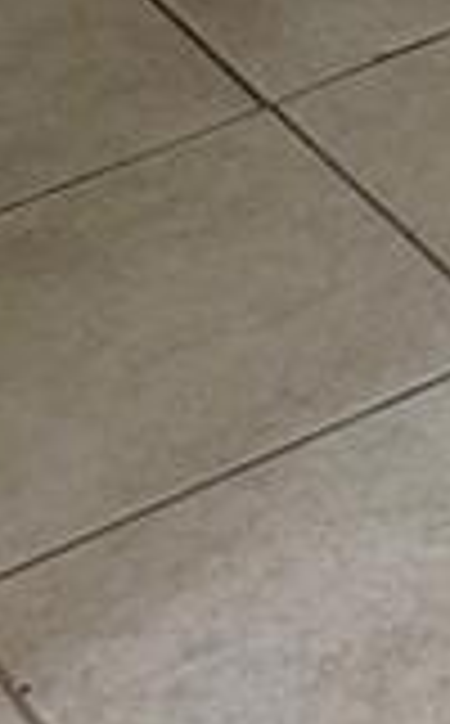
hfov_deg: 5.8
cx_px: 1516
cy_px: -1848
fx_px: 4060
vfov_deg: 7.9
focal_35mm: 206
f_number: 1.5
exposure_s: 1/121
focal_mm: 5.7
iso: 80
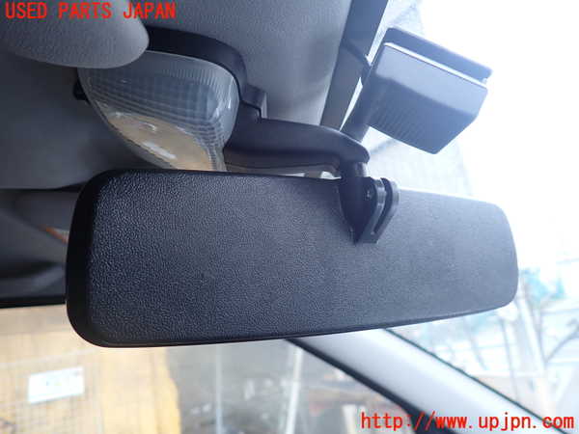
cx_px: 290
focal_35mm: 25
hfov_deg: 69.4
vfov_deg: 54.9
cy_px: 217
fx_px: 418
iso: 100
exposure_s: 1/80
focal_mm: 4.5
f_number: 2
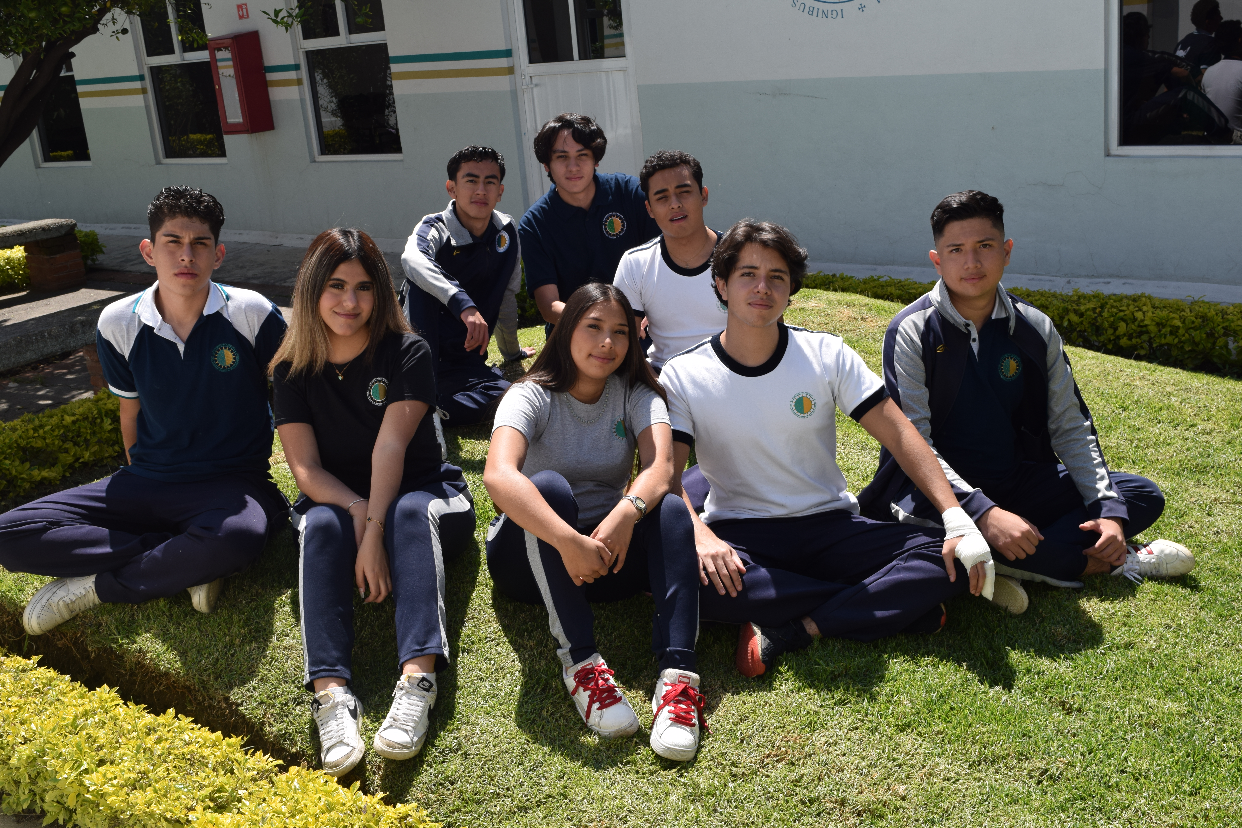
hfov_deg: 49.6
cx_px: 621
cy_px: 414
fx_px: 1345
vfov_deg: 34.2
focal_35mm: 39
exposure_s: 1/320
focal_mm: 26
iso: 200
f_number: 9
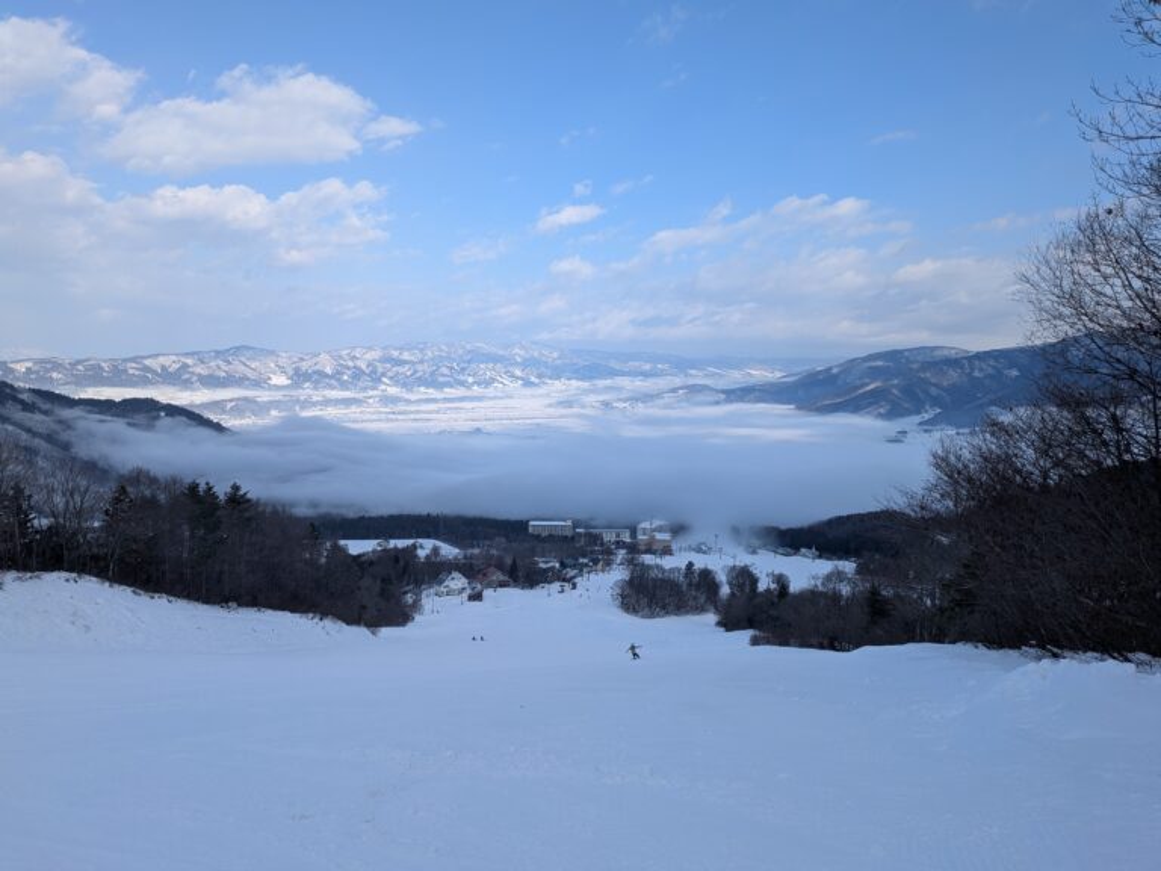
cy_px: 436
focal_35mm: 24
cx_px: 580
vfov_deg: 56.8
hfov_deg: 71.6
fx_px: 805
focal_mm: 4.53
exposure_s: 1/1733
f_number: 1.7
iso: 33
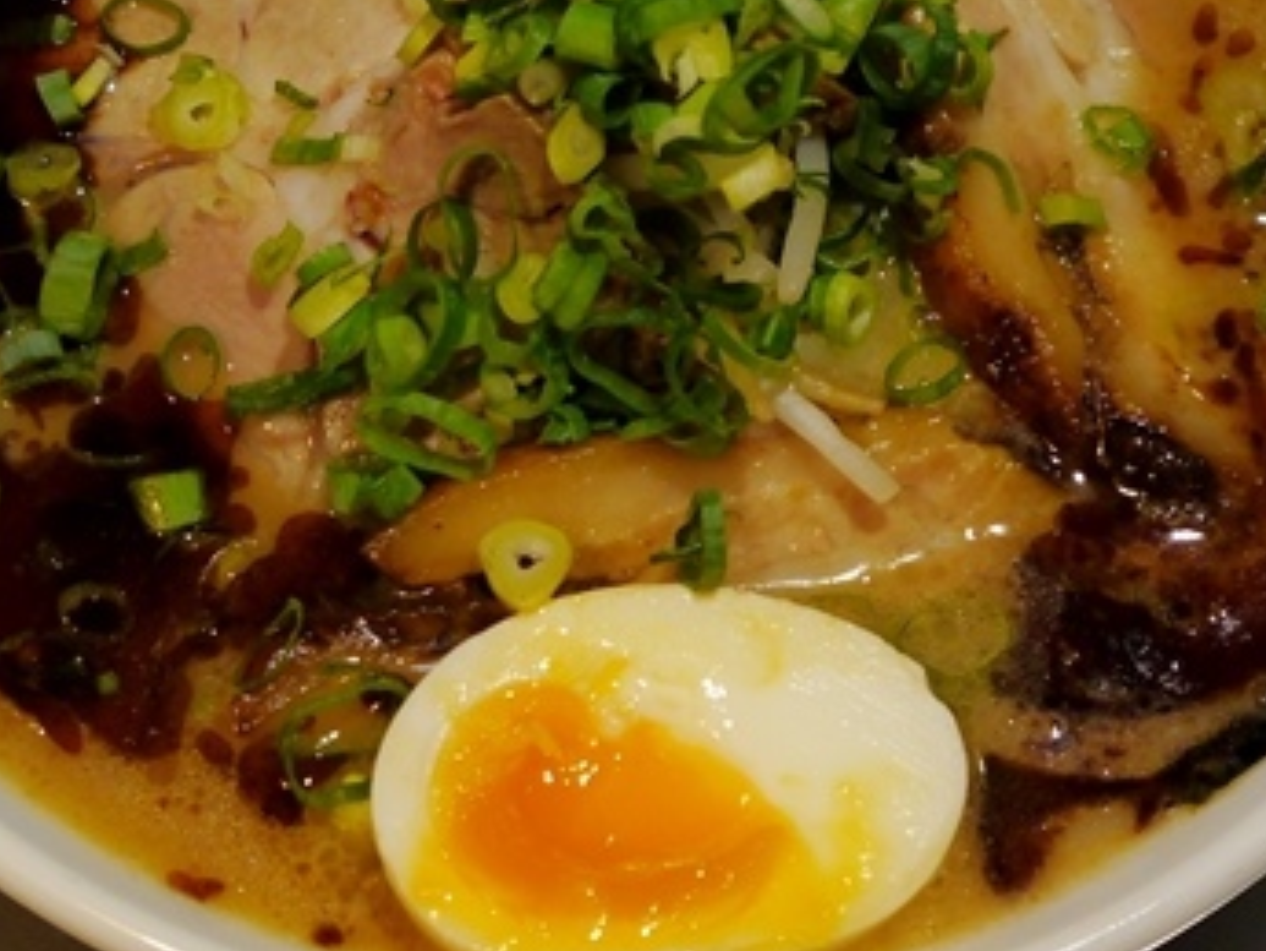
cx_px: 642
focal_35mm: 156
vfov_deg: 9.5
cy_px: 218
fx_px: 5707
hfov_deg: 12.7
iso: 800
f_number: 5.6
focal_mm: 42
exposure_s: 1/100
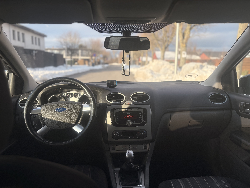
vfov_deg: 53.1
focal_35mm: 26
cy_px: 94
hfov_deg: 67.3
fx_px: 188
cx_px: 125
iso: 50
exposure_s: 1/1081
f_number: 1.6
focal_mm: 5.96
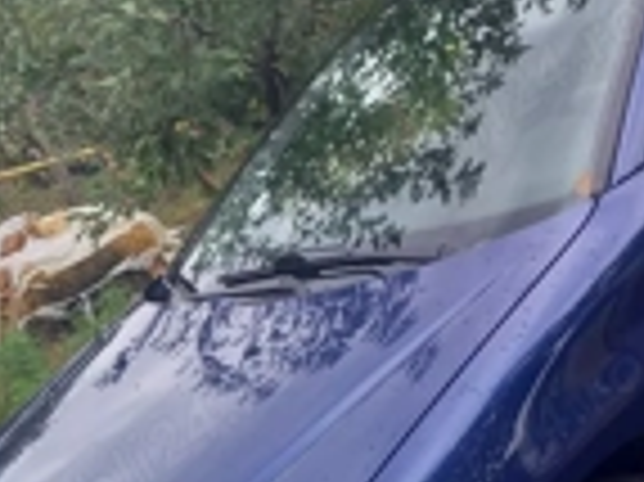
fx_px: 1301
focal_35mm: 70
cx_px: 590
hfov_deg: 26.8
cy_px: 162
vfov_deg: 20.9
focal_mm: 4.65
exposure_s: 1/135
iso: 50
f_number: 1.8
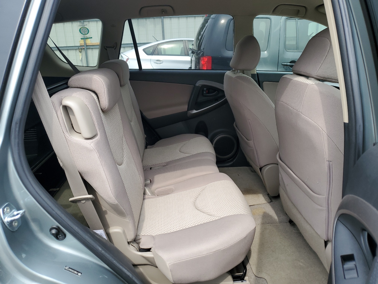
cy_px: 142
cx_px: 189
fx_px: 284
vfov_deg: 53.1
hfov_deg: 67.3
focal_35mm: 26
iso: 50
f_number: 1.5
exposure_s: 1/625
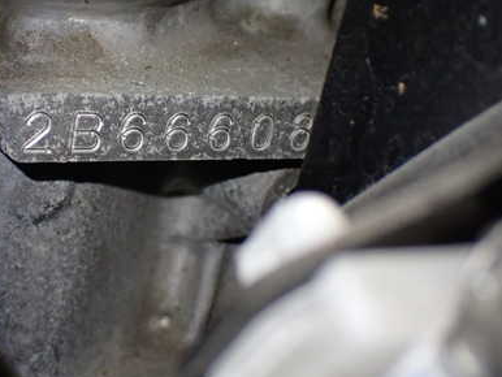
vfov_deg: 20.2
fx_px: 1059
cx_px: 131
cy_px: 156
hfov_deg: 26.4
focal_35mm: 73
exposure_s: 1/60
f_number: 3.1
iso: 800
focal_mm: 8.4
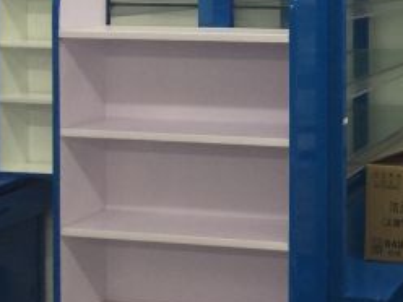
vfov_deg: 17.5
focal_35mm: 82
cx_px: 452
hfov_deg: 22.4
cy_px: -6
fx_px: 955
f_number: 2.2
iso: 64
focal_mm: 4.15
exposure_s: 1/33
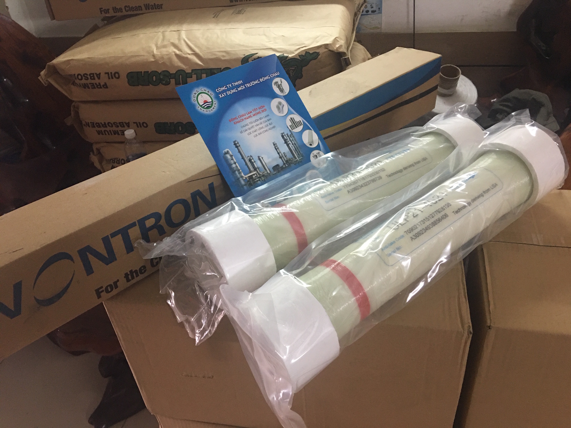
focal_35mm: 29
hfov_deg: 61.7
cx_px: 286
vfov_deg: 48.2
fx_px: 478
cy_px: 214
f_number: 2.2
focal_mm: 4.15
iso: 125
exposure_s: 1/17
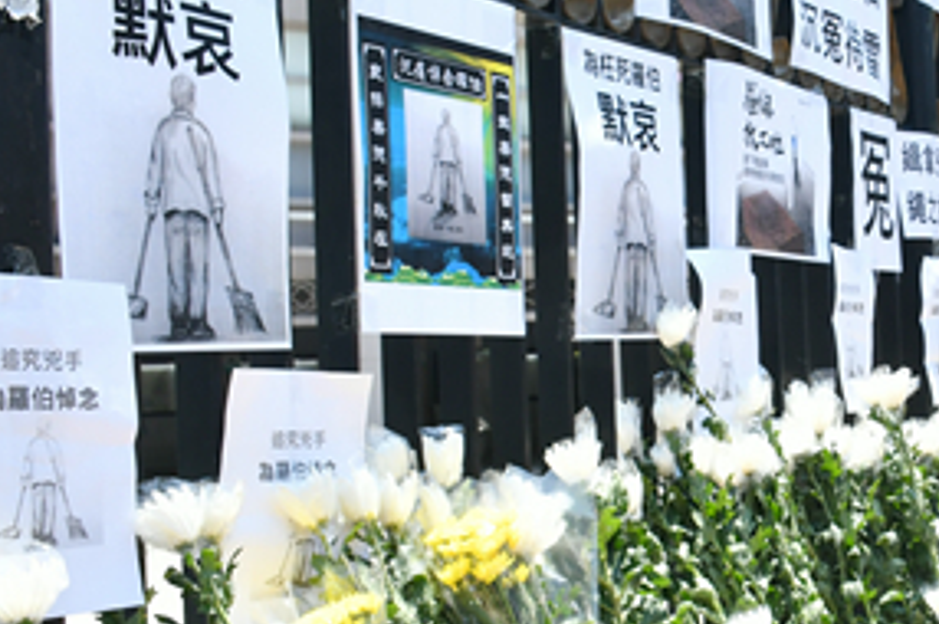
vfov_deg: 21.5
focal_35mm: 63
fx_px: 1641
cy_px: 358
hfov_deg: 29.9
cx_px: 929
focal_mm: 20
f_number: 9
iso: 400
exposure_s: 1/400
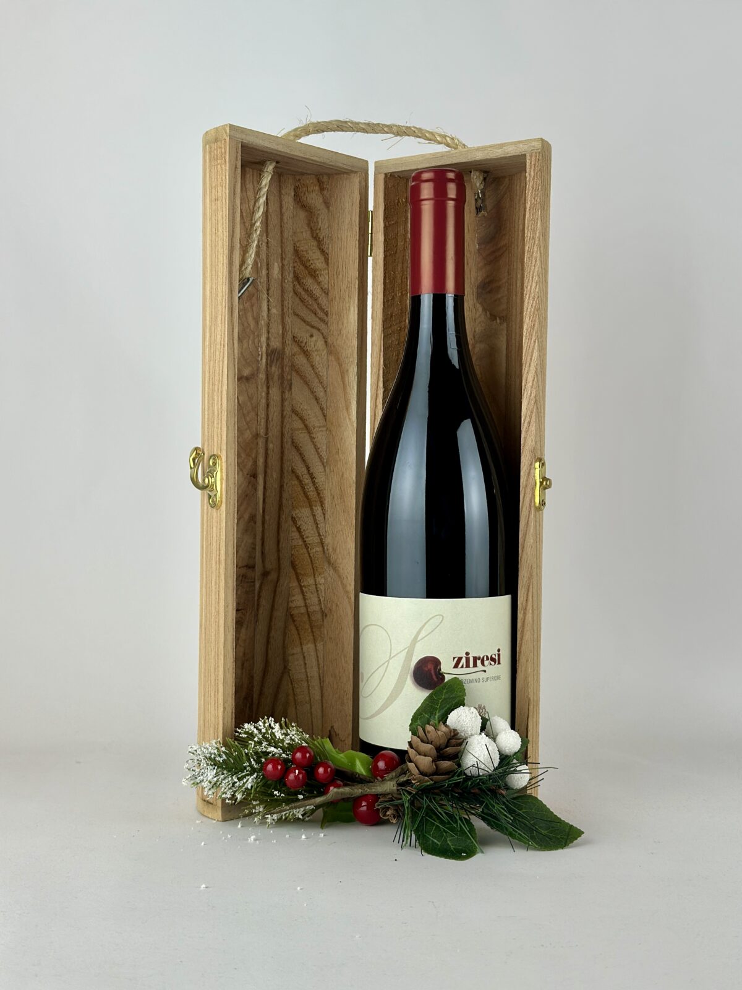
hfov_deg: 30.3
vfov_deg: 39.7
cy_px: 495
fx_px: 1372
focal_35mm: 48
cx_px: 371
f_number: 1.78
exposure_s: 1/380
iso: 80
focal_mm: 6.86
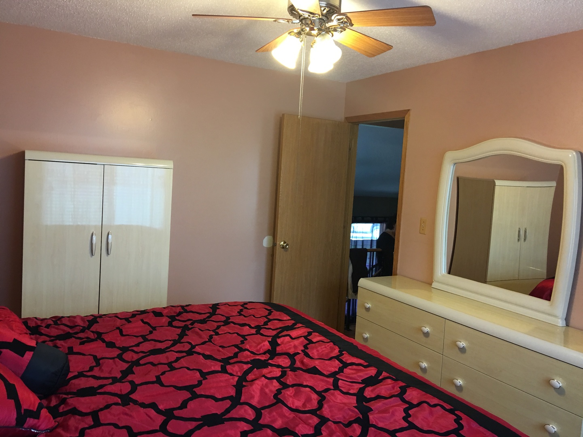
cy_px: 218
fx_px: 488
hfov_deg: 61.7
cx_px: 292
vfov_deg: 48.2
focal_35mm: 29
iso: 50
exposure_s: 1/15
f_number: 2.2
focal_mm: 4.15
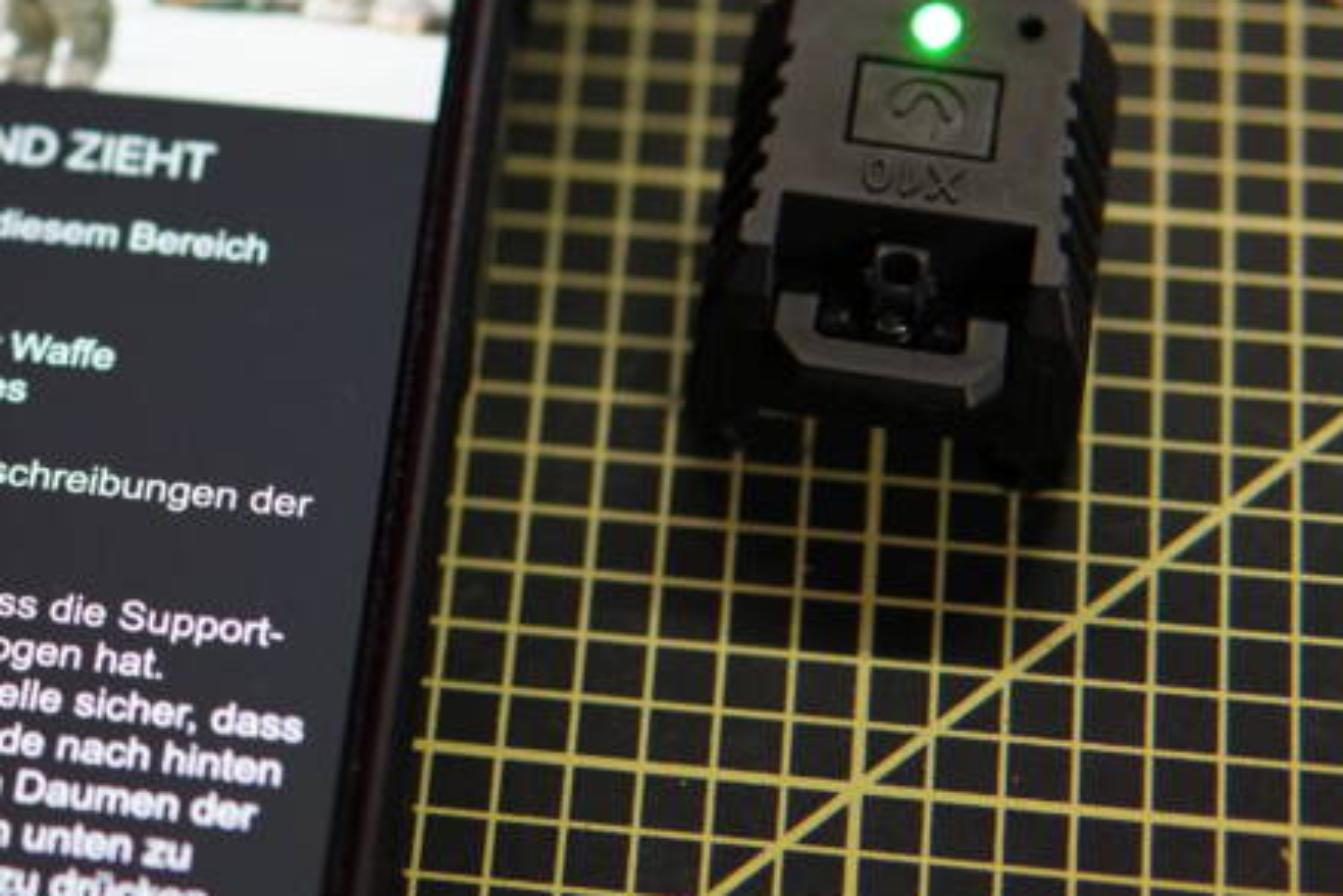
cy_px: 151
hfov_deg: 18.7
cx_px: -147
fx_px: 3918
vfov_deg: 13.0
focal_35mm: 105
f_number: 2
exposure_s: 1/160
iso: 1600
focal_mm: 30
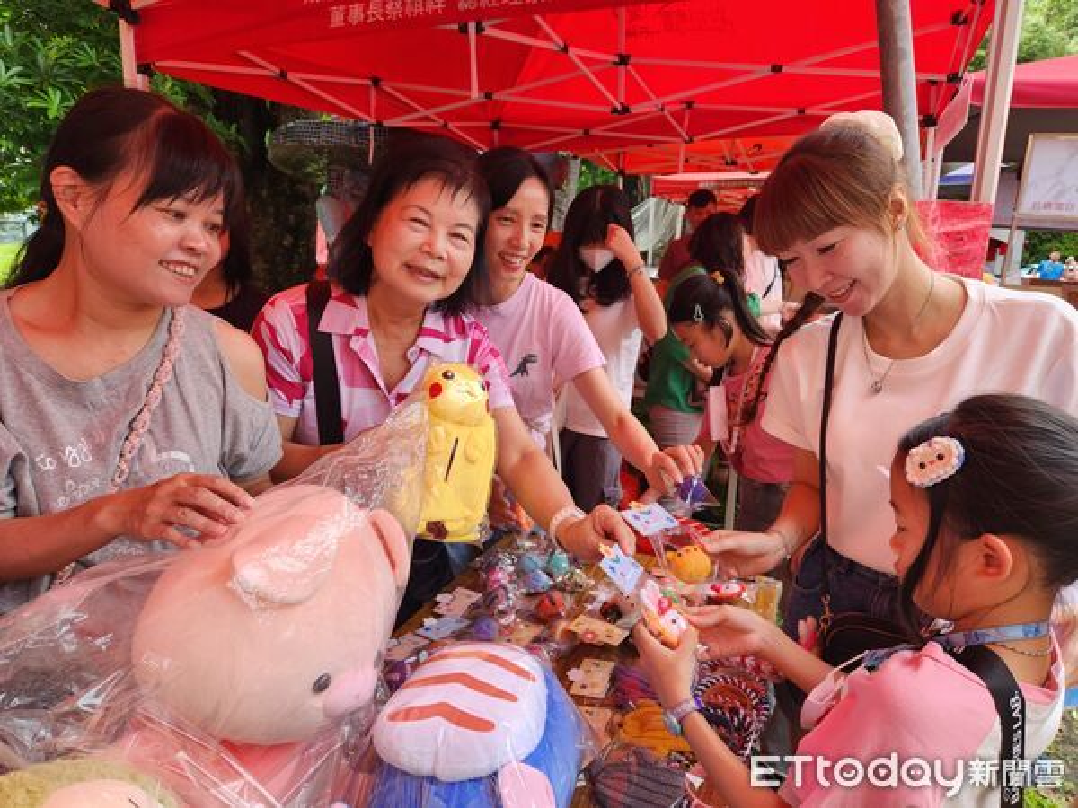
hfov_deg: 73.9
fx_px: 716
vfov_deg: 58.9
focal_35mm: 23
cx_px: 539
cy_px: 404
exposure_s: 1/180
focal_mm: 5.4
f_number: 1.8
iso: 25
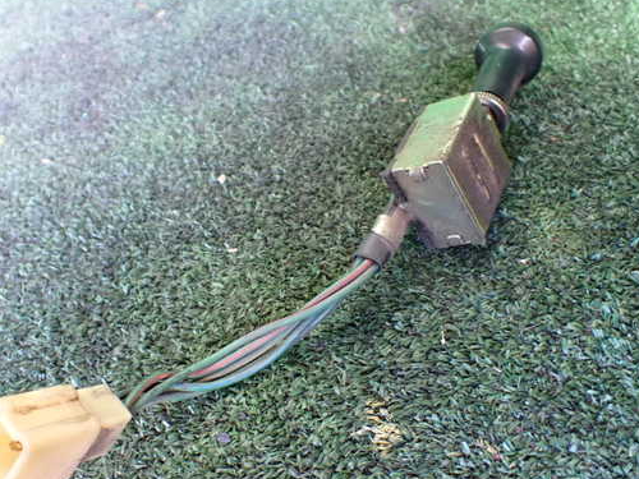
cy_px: 239
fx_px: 665
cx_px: 280
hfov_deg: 51.2
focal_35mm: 36
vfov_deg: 39.7
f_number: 2.3
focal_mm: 5.4
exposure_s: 1/40
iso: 800
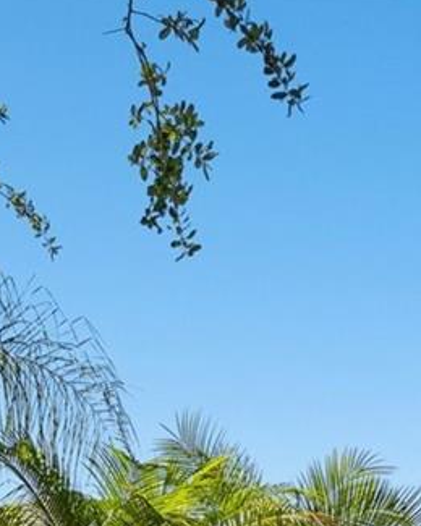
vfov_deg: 20.3
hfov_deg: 20.1
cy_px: 853
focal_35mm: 76
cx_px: 193
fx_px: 1189
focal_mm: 11
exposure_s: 1/125
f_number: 8
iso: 100
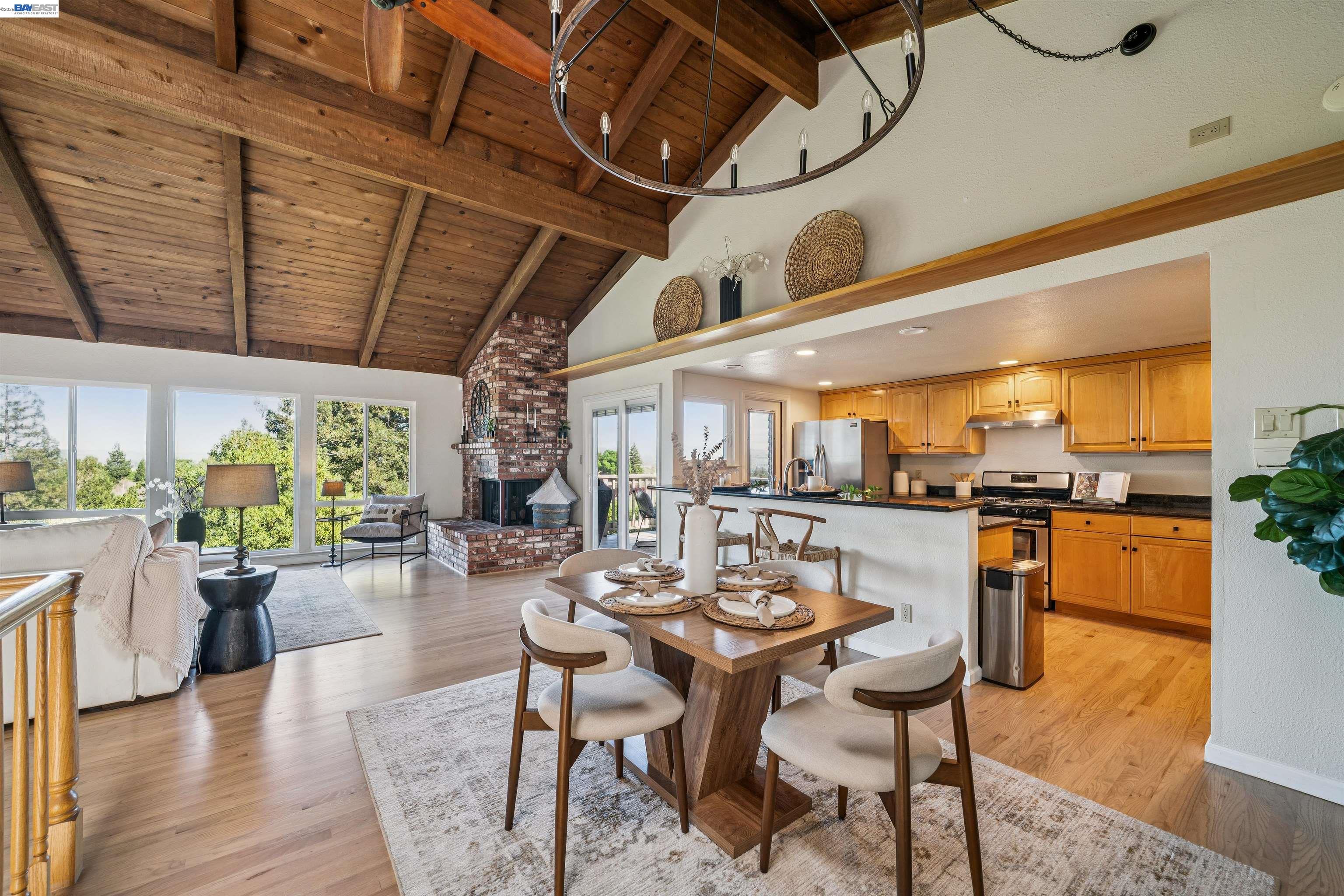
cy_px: 448
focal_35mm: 14
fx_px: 523
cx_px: 672
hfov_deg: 104.3
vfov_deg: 81.2
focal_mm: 14
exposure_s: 1/8
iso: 250
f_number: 9
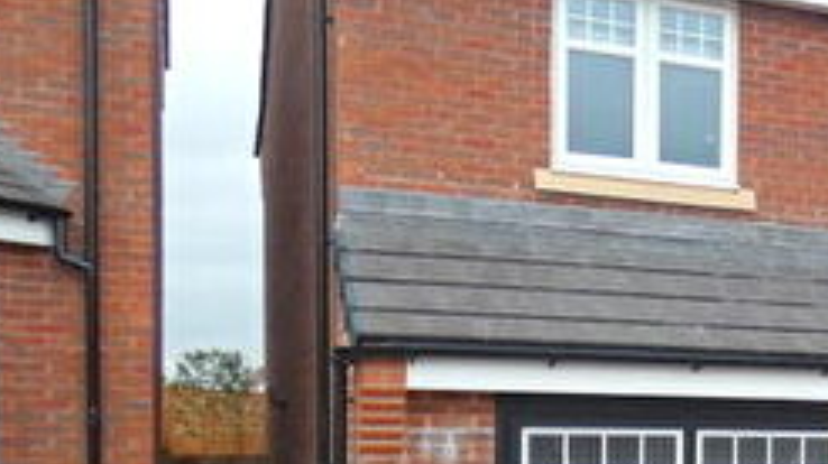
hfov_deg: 29.6
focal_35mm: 62
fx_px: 1360
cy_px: 476
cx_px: 966
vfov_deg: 18.8
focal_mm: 3.6
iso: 80
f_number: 2.8
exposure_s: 1/100
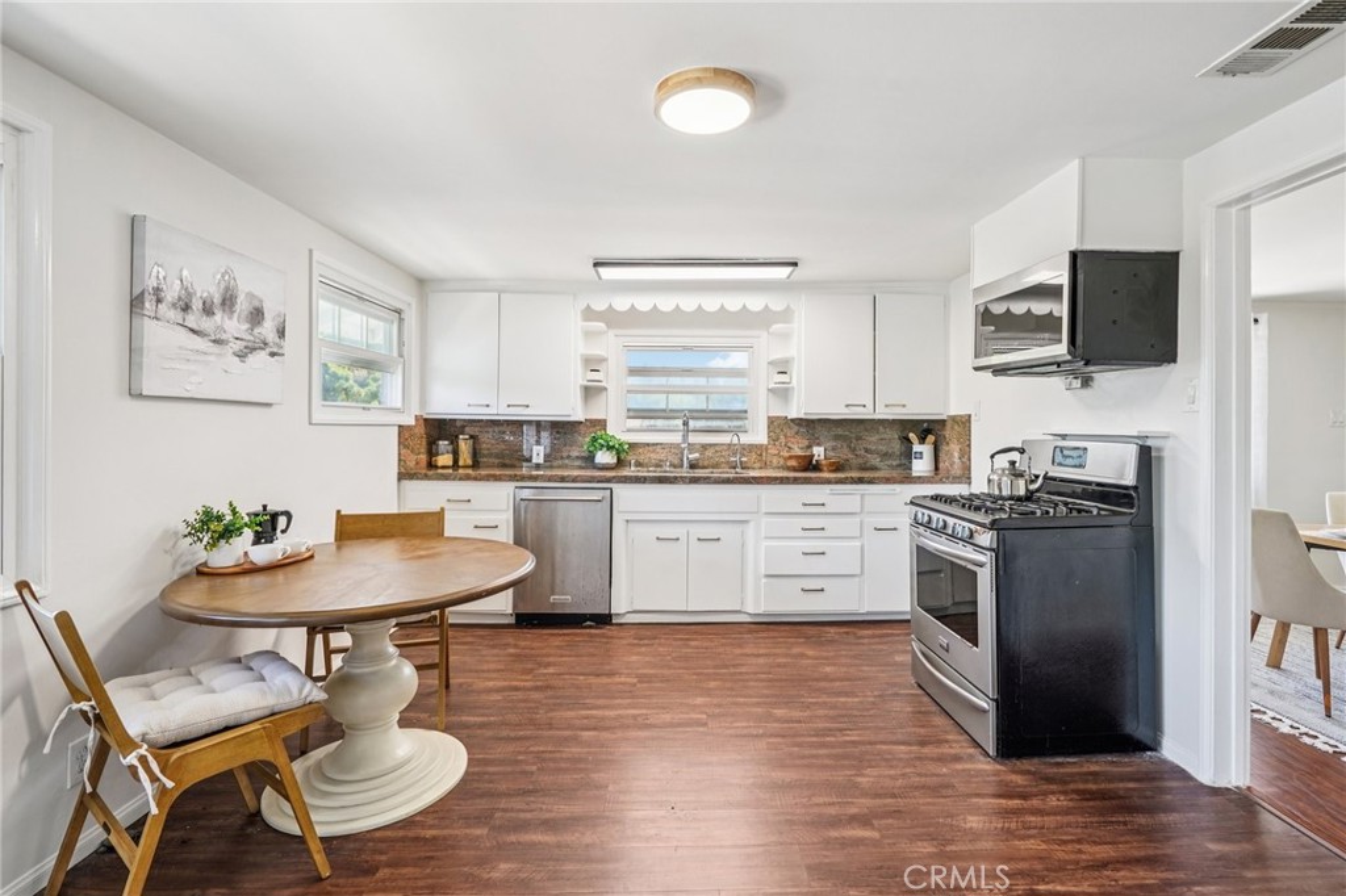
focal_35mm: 16
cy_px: 448
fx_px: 598
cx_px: 673
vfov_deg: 73.7
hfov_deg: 96.8
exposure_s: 1/15
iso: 400
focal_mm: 16
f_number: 8
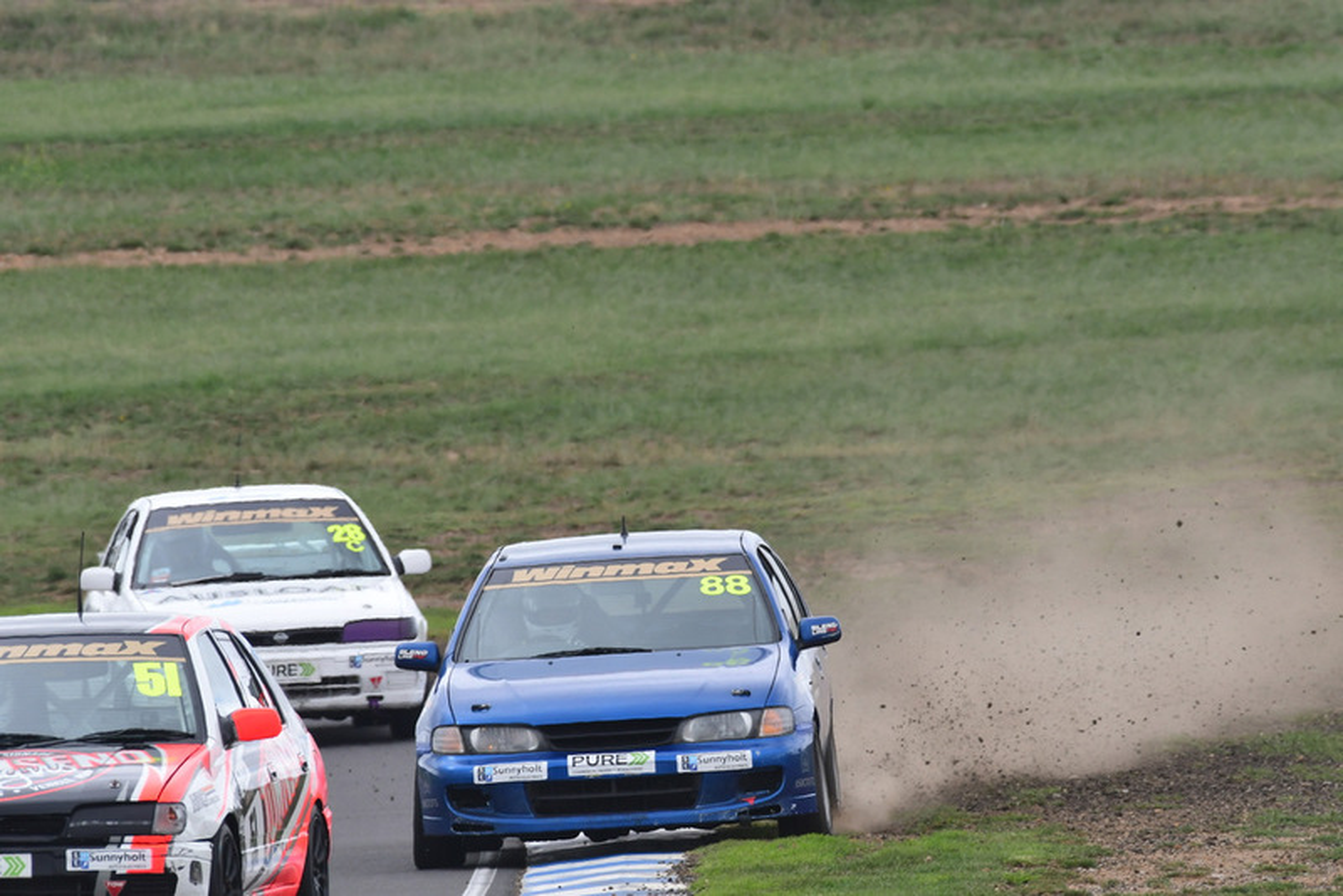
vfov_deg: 2.0
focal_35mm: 690
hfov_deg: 3.0
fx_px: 25749
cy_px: 448
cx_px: 672
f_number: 10
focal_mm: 460
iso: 500
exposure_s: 1/640
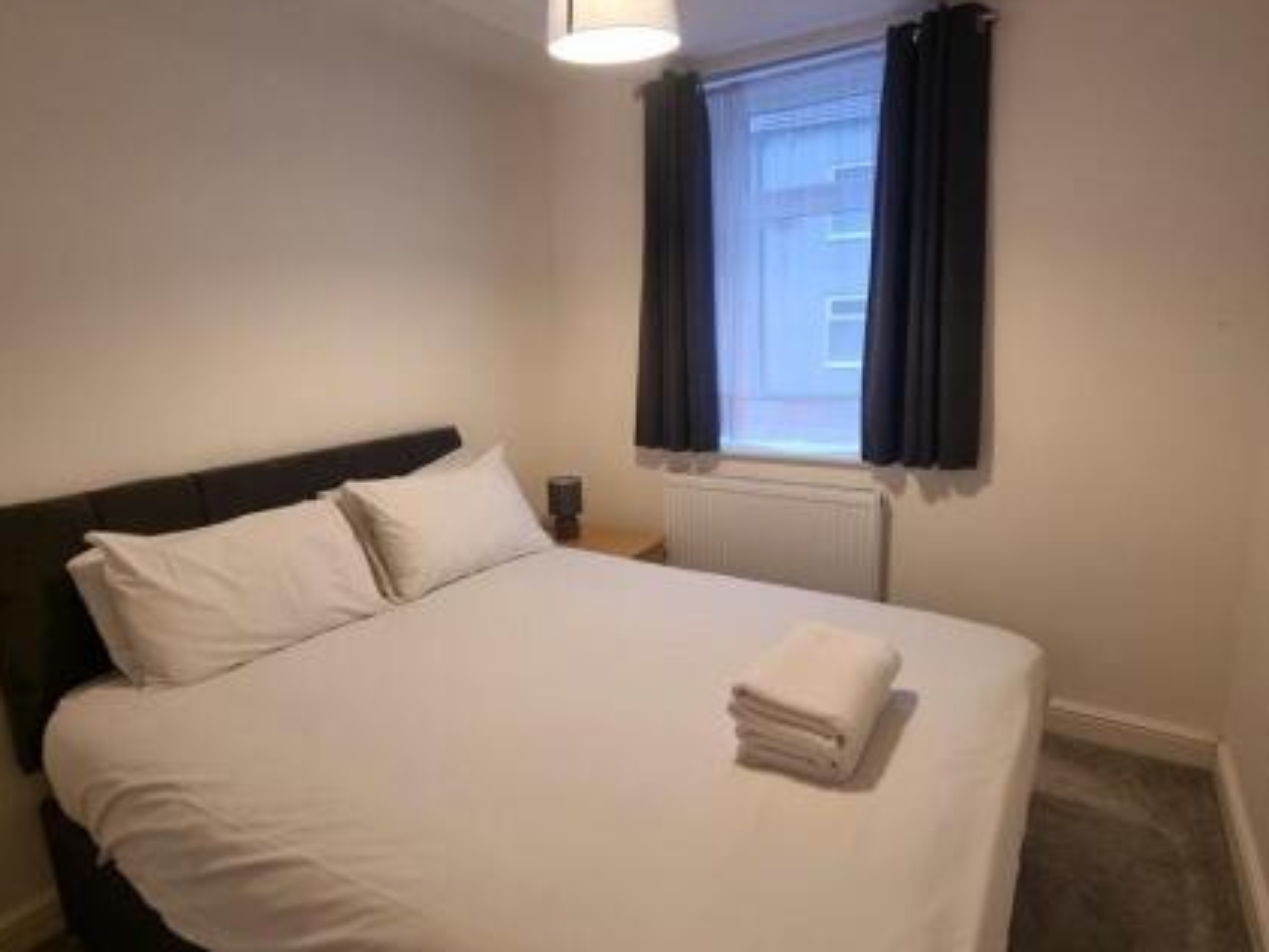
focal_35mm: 18
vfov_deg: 71.6
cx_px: 674
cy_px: 478
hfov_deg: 87.6
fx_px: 660
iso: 250
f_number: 2.2
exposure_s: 1/50
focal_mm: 2.2
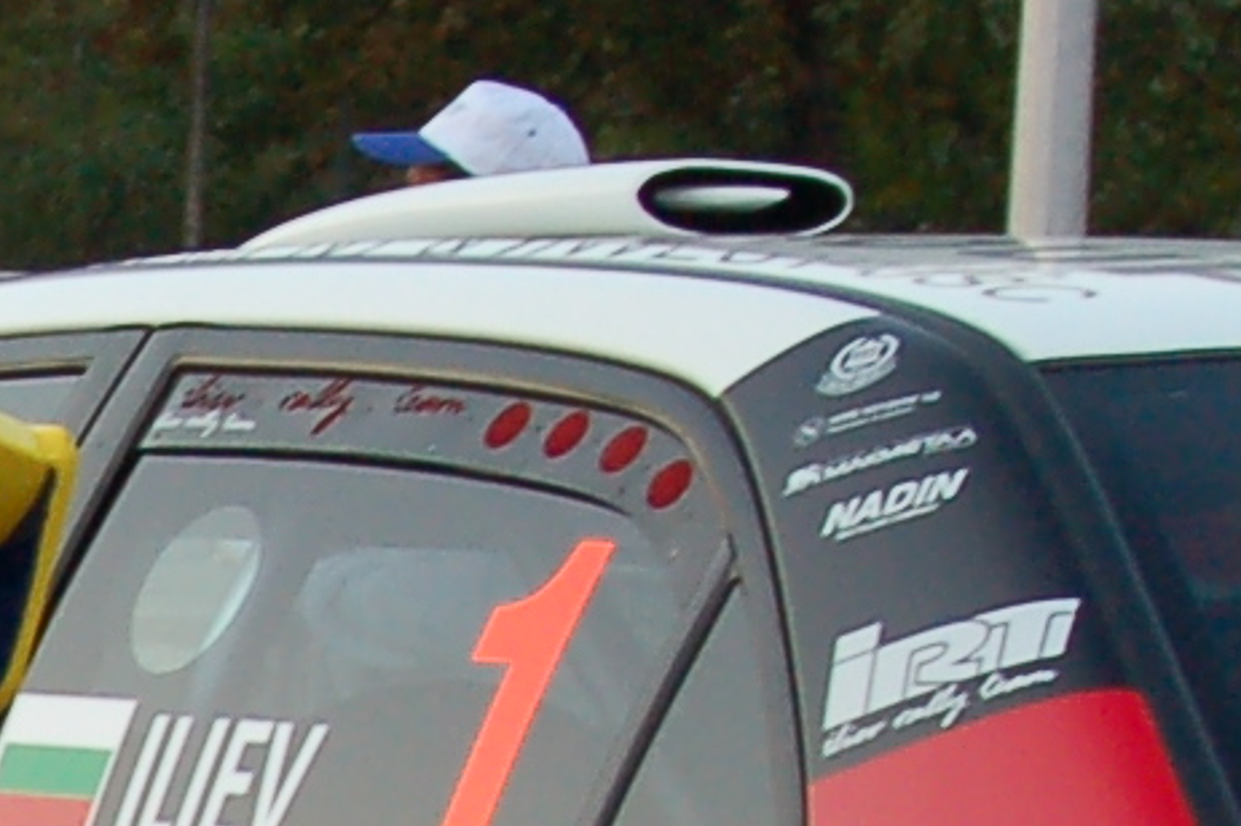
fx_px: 9404
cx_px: -1863
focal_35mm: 273
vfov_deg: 4.8
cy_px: 2336
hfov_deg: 7.1
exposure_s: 1/30
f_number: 7.1
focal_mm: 28
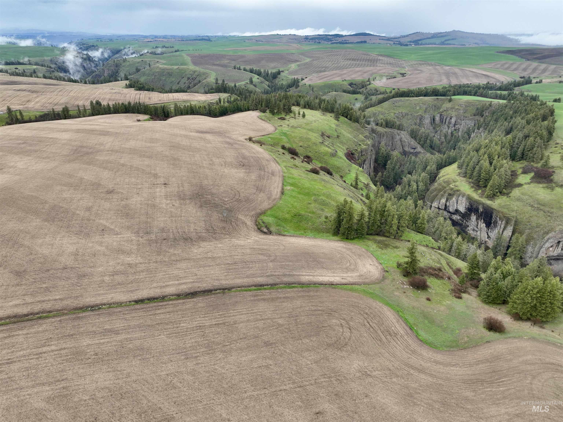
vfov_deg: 56.8
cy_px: 211
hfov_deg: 71.6
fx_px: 390
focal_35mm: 24
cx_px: 282
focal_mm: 12.29
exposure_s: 1/320
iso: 120
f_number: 2.8
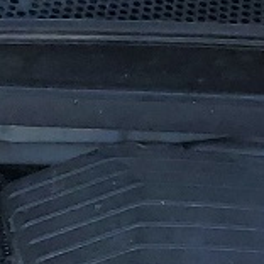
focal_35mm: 236
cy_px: 443
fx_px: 2036
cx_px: -516
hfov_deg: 6.7
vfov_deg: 7.2
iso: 50
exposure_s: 1/1667
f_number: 1.5
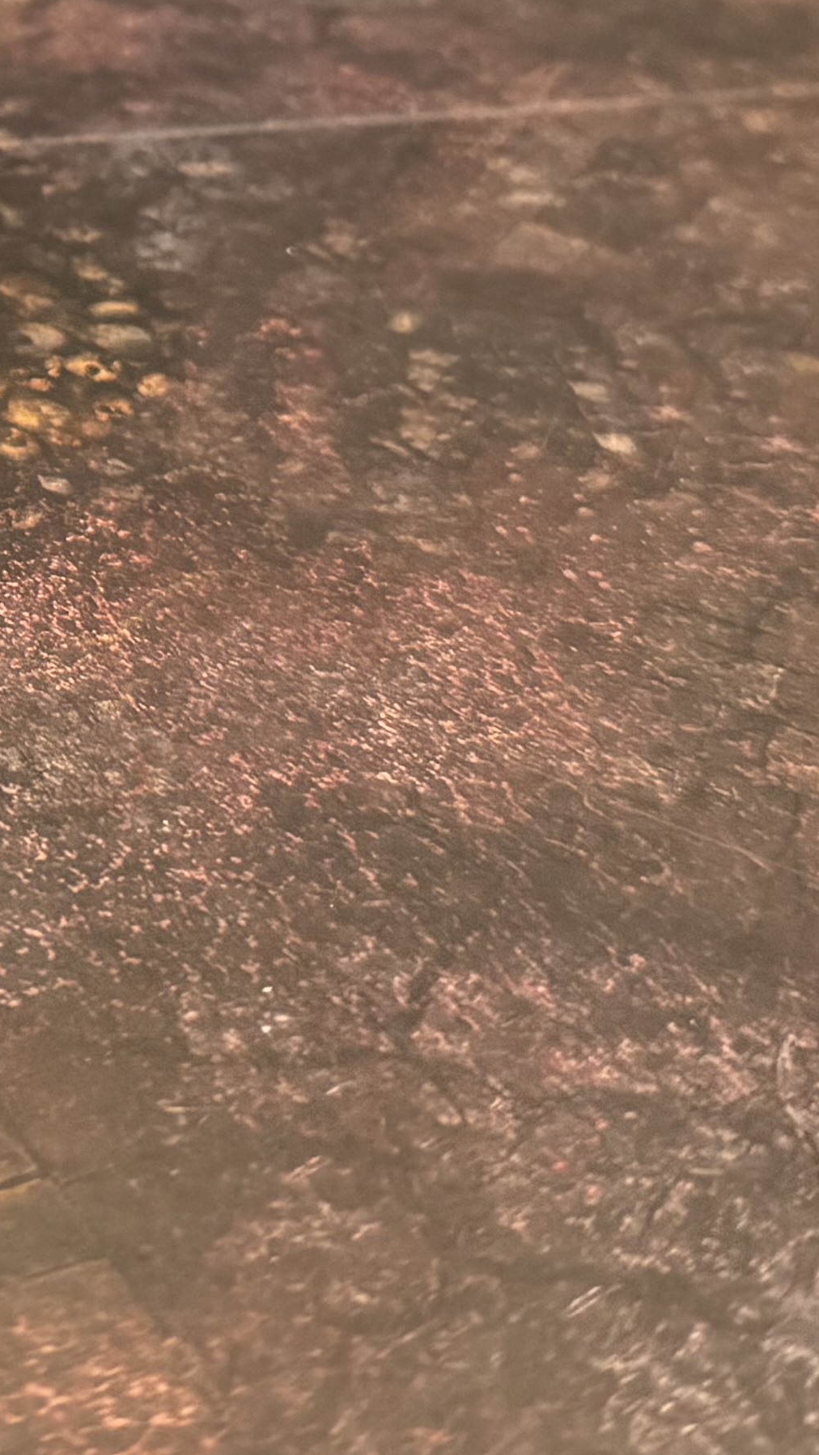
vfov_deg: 24.6
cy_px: 66
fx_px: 3204
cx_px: -507
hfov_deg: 13.5
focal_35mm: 83
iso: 500
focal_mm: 6.76
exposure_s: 1/50
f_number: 1.78
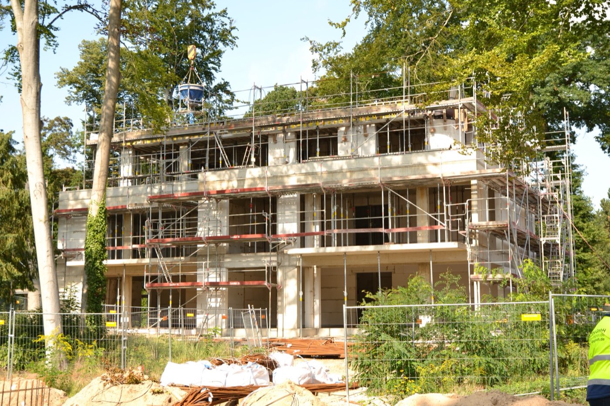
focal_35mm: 48
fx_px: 813
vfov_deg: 28.0
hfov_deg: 41.1
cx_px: 305
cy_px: 203
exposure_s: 1/250
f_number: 4.5
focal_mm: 32
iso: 100
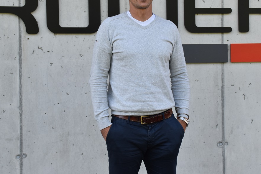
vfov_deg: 22.2
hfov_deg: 32.9
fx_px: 442
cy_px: 59
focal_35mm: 61
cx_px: 135
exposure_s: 1/200
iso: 400
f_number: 7.1
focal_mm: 30
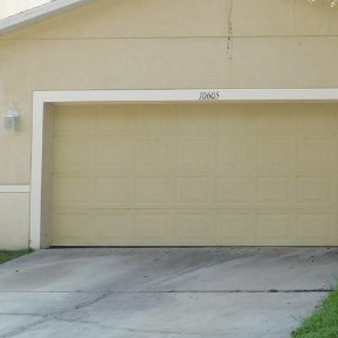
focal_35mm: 94
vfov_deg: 18.4
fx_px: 1038
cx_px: 457
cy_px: 120
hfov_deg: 17.2
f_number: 3.2
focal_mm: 5.3
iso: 125
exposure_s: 1/320
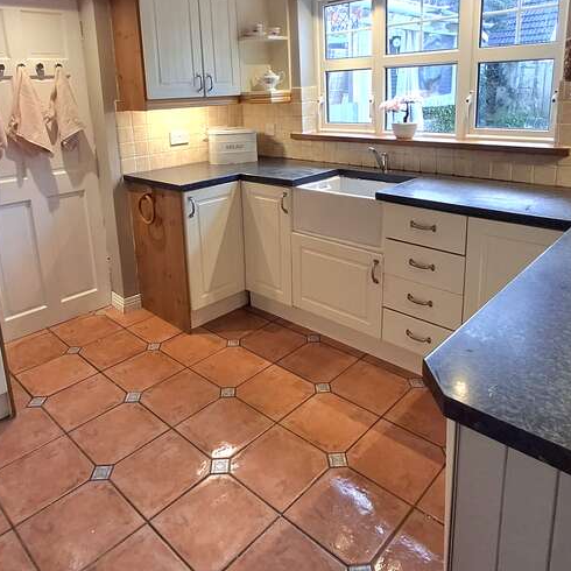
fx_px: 485
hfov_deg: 60.9
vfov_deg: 59.8
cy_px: 200
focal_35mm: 26
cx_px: 267
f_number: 2.2
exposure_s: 1/50
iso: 80
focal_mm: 1.64
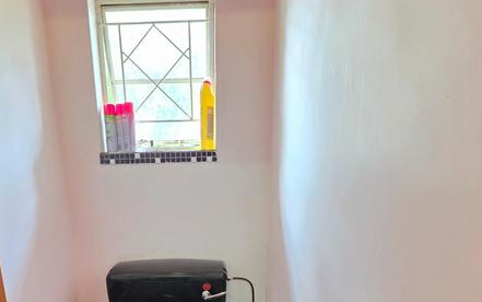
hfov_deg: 71.9
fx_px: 329
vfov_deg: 46.3
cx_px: 197
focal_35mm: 25
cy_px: 248
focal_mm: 2.2
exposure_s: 1/50
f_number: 1.9
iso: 500
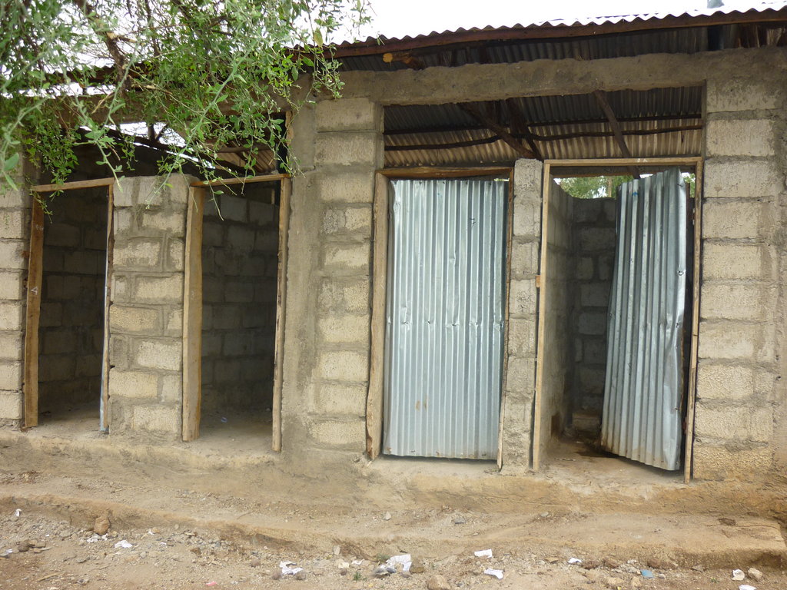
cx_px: 394
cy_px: 295
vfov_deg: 42.9
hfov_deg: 55.4
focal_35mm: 33
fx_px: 750
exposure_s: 1/250
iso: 100
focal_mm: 5.5
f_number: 2.8
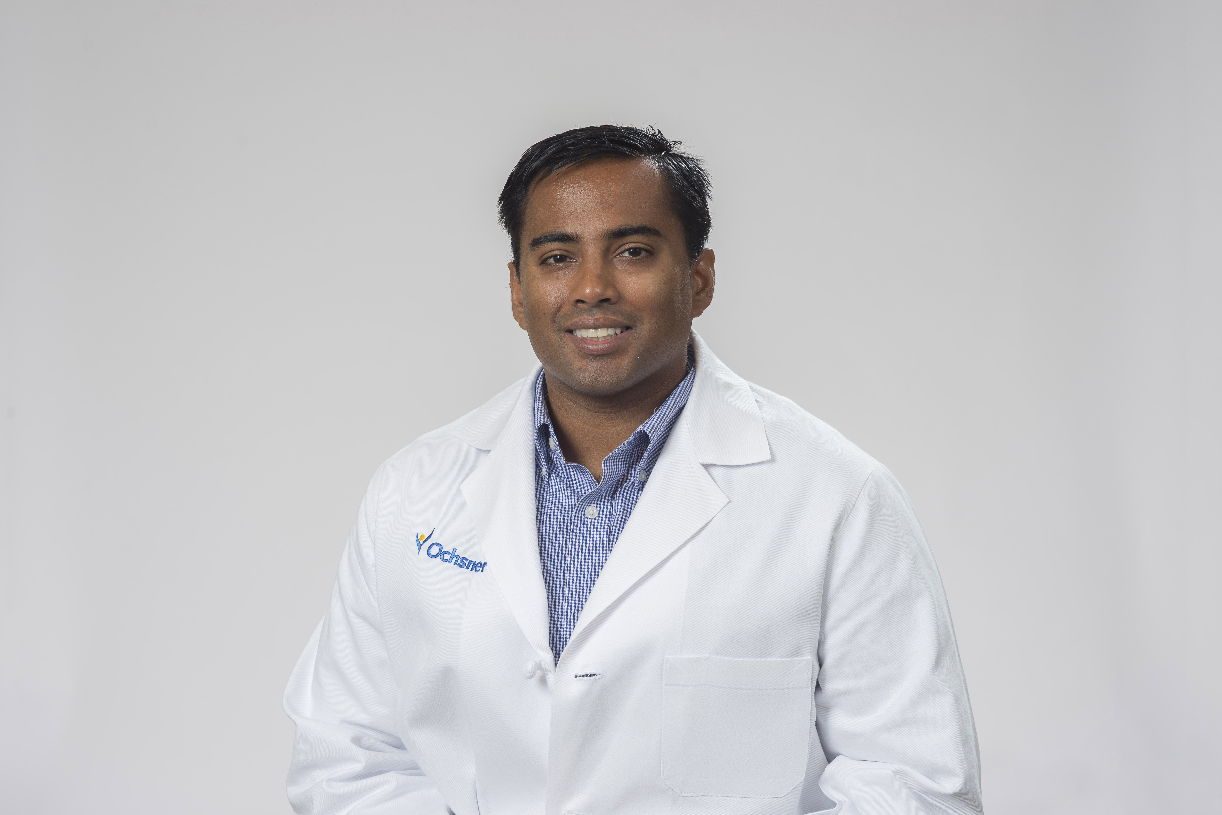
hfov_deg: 23.6
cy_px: 412
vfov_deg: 15.9
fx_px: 2919
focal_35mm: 86
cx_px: 607
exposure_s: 1/125
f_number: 8
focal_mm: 85
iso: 100
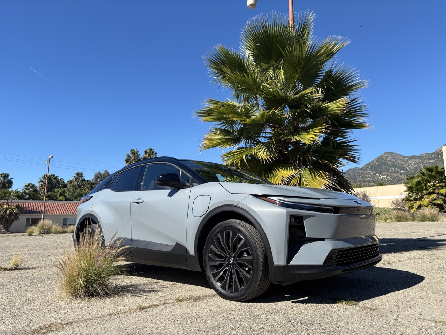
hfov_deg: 67.3
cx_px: 223
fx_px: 335
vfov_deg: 53.1
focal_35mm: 26
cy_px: 168
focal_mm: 5.96
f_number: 1.6
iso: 50
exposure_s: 1/2710
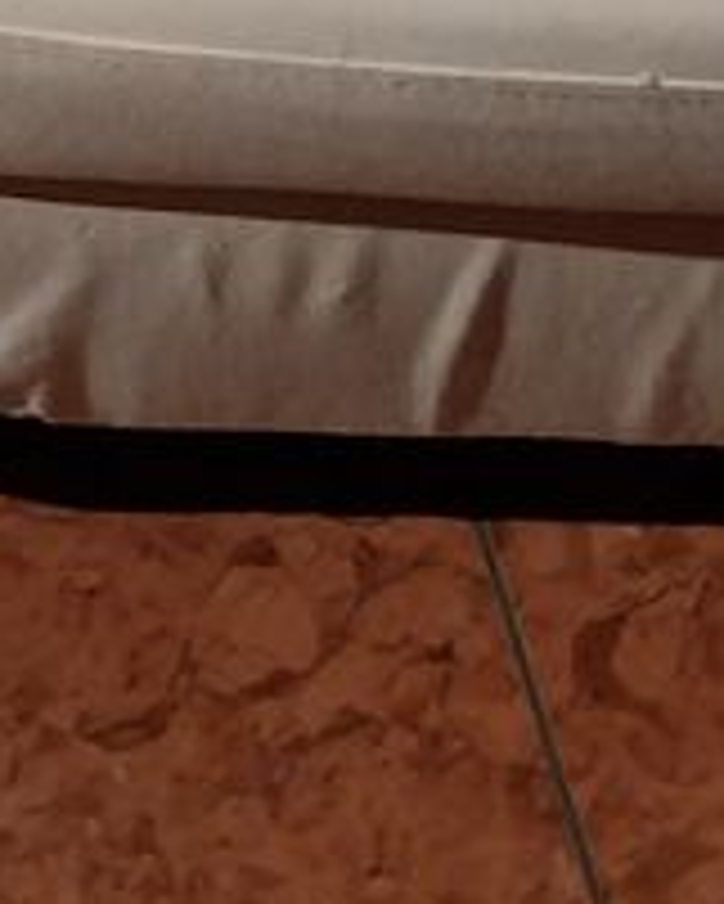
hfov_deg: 12.1
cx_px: 737
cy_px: -783
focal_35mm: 126
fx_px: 3372
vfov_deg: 13.5
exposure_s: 1/50
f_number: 1.8
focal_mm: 4
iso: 320
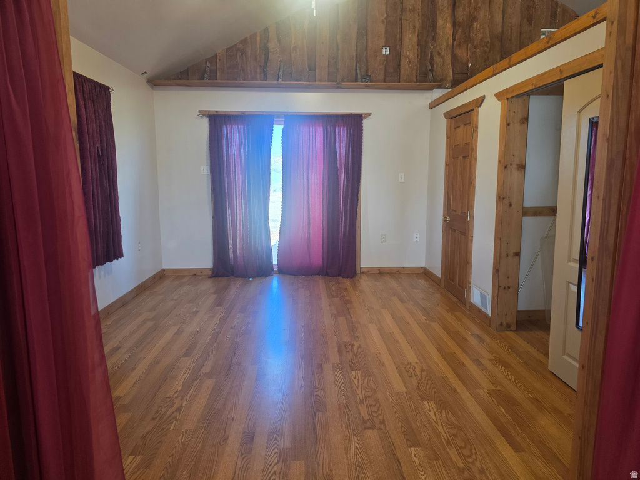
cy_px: 240
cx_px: 320
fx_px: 425
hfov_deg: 73.9
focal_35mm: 23
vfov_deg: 58.9
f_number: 1.7
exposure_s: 1/120
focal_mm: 6.3
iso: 320
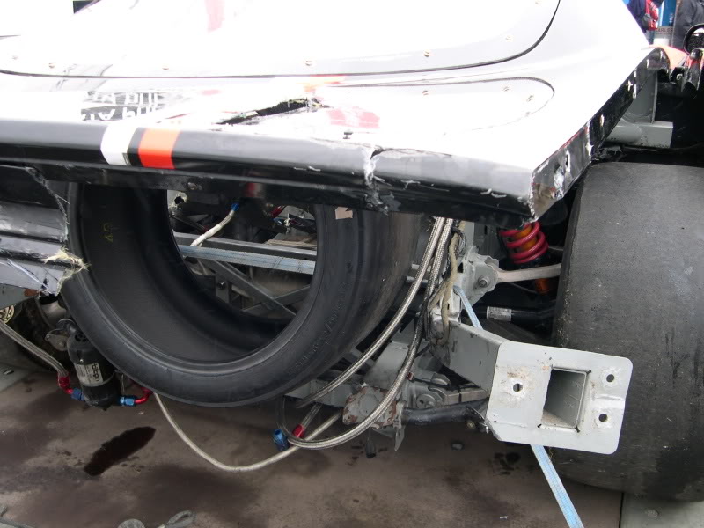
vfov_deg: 37.7
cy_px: 264
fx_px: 773
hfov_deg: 49.0
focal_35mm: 38
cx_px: 352
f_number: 2.8
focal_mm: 8
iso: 100
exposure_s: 1/83.3
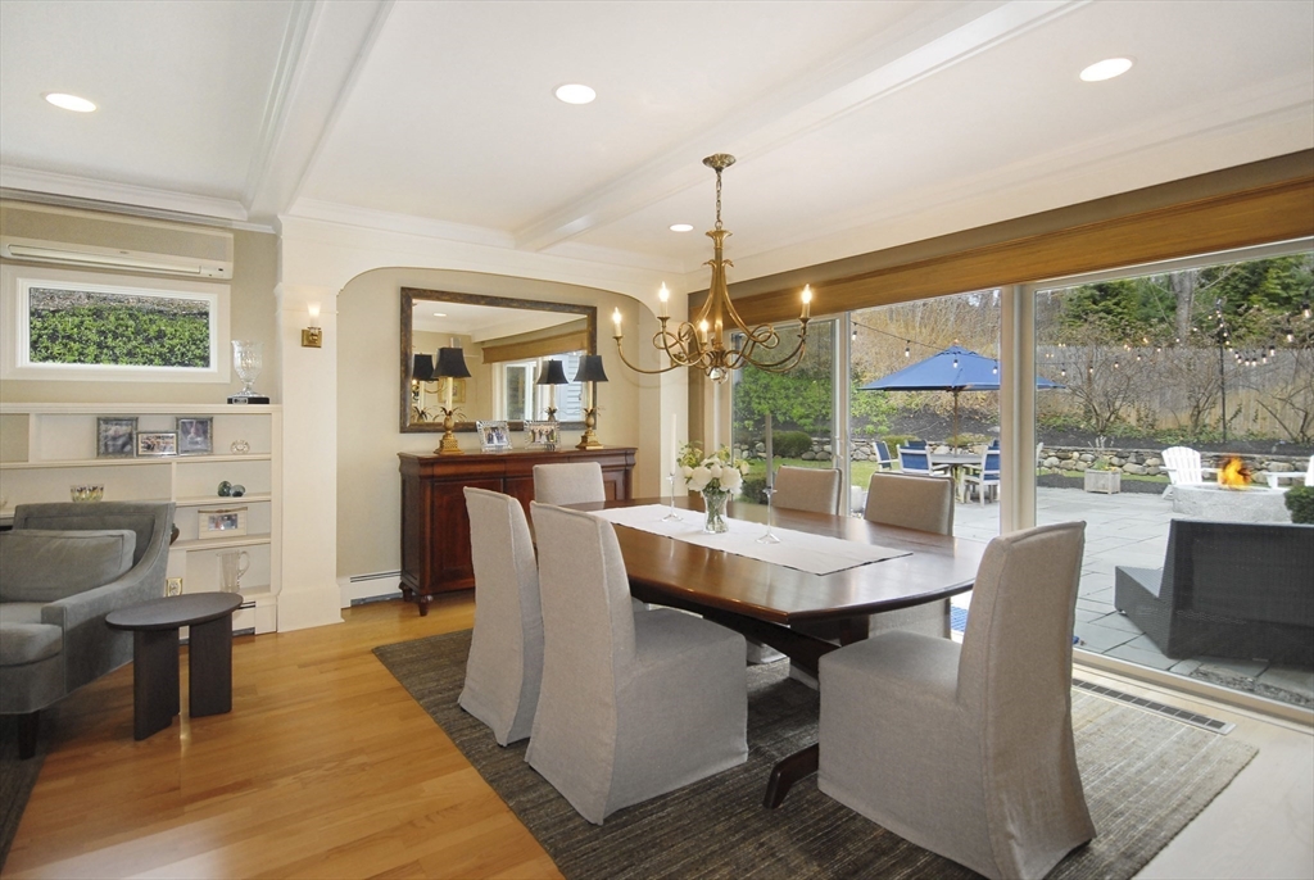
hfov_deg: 92.4
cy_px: 440
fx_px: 631
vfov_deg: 69.8
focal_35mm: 17
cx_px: 657
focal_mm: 11.5
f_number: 5.6
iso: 400
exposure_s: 1/60
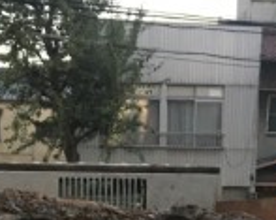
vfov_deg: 17.2
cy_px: 292
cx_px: 137
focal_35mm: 83
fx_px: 677
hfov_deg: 23.1
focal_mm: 4.15
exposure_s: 1/15
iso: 400
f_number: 2.2
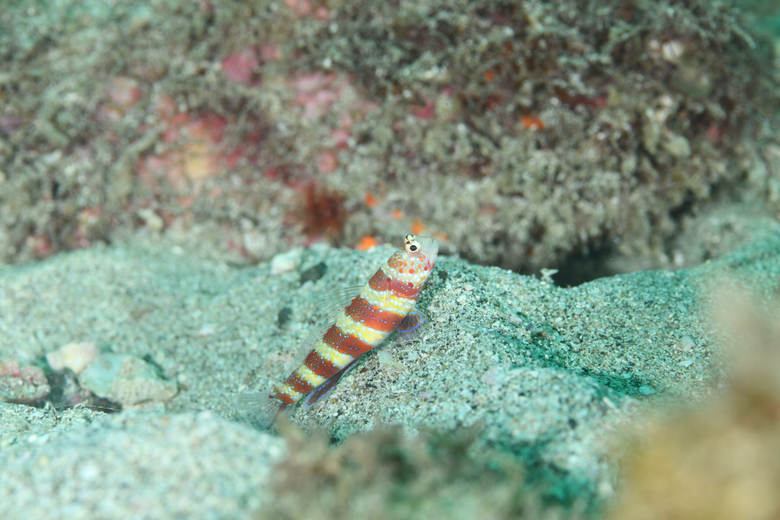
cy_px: 260
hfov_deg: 19.5
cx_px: 390
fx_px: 2275
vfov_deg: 13.0
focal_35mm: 105
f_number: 9
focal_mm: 105
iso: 100
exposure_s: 1/250
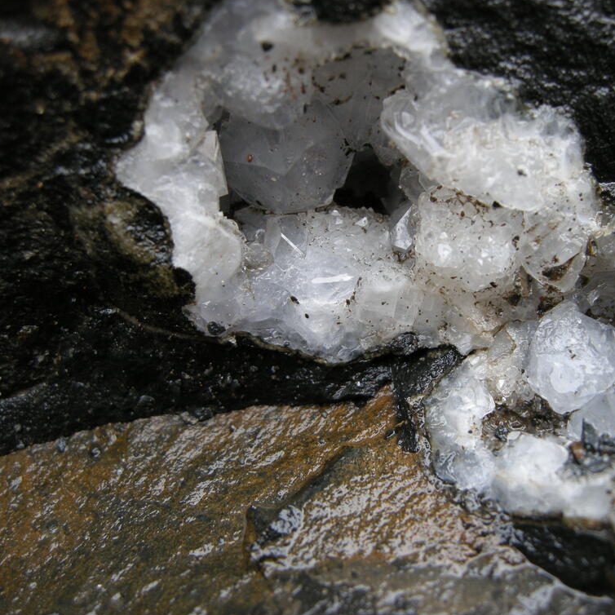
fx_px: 844
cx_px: 405
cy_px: 305
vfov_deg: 40.0
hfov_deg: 39.6
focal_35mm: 42
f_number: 3
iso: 100
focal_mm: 7.5
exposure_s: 1/70.2
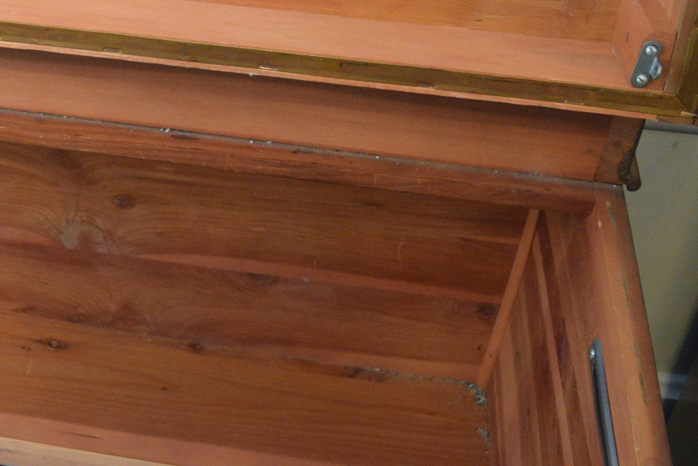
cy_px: 74
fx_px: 1455
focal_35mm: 75
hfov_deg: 24.4
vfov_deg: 18.0
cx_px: -148
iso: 2200
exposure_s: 1/60
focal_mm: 18
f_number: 3.5
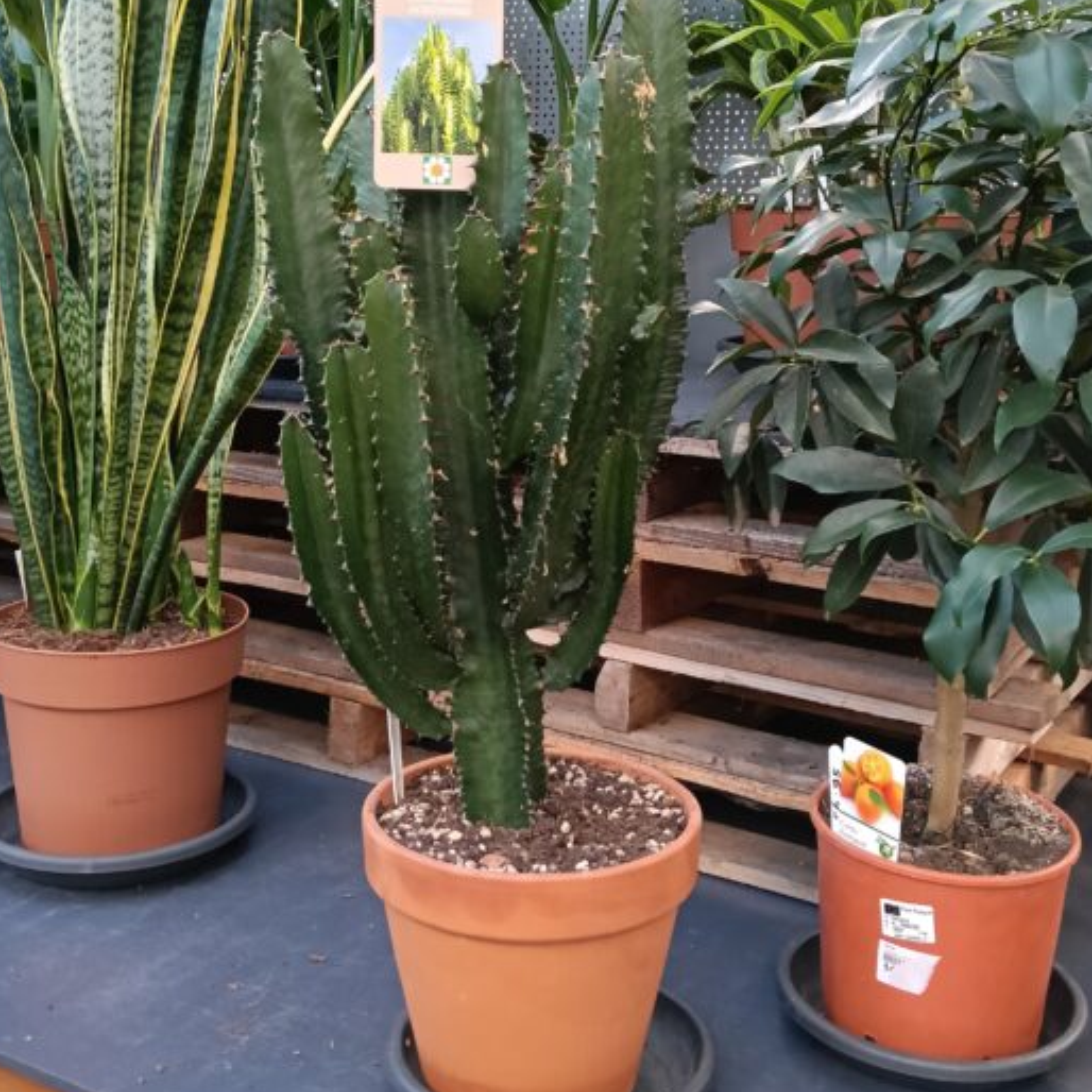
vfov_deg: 40.5
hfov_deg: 40.9
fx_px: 1463
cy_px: 385
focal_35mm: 41
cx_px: 536
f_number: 1.8
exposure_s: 1/33.3
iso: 800
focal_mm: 3.98
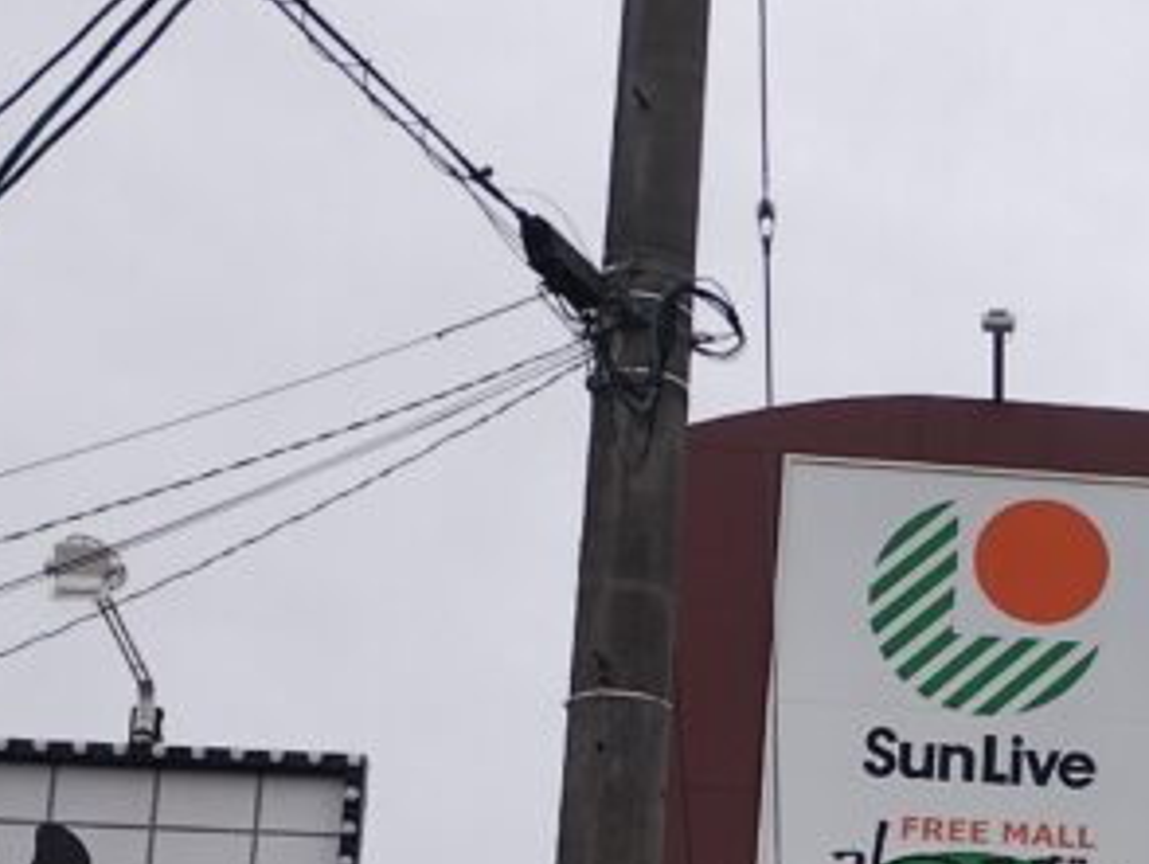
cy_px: 899
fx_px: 4053
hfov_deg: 15.2
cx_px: 1598
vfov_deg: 12.0
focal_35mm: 122
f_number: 1.8
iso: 100
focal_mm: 4.27
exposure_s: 1/118
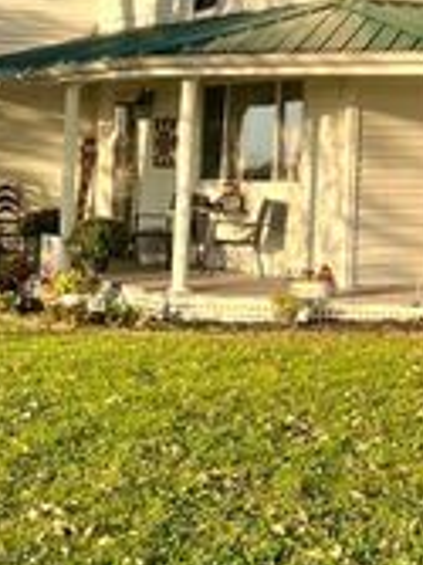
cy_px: 25
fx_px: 1697
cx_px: 369
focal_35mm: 104
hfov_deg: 14.1
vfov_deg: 18.5
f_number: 1.5
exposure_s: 1/1209
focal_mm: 5.7
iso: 50
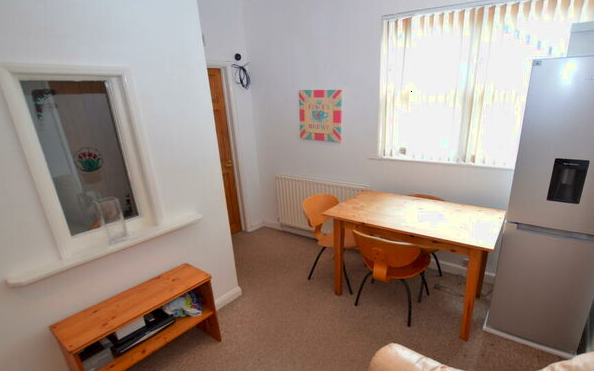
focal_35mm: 18
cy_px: 214
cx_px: 329
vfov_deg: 64.6
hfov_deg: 90.8
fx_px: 291
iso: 400
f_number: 4.5
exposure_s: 1/80
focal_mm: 10
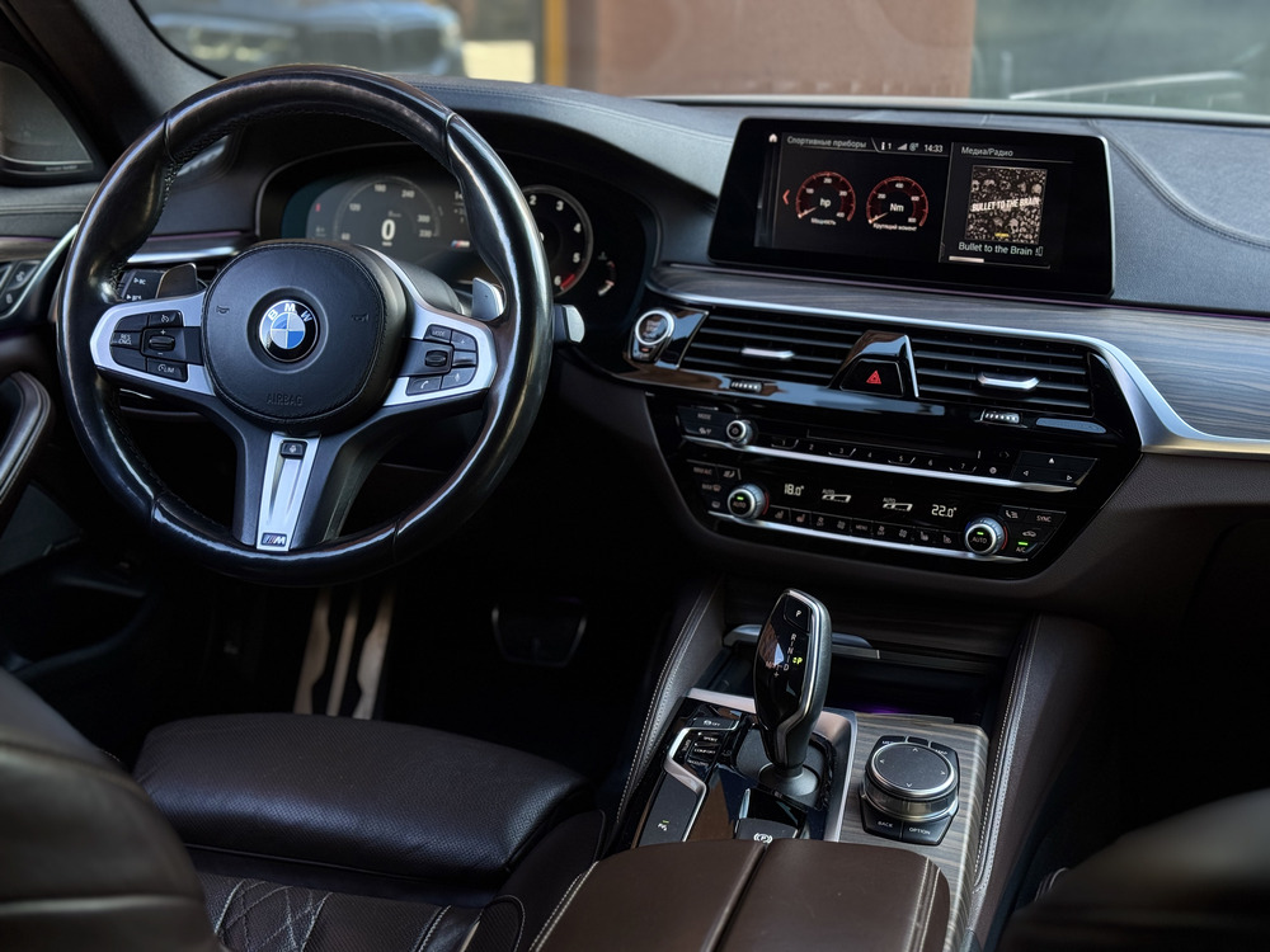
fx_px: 1761
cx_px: 635
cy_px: 476
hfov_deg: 39.7
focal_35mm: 48
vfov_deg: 30.3
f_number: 1.78
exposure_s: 1/111
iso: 100
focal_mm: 6.76
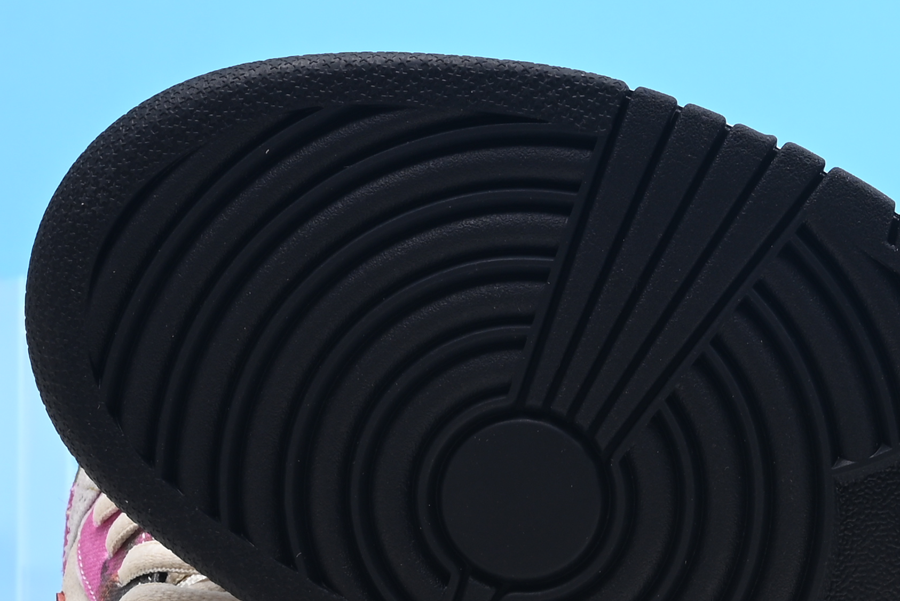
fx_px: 3302
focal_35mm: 132
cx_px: 662
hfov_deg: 15.5
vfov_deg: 10.4
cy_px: 351
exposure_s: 1/2
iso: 100
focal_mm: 37
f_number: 16
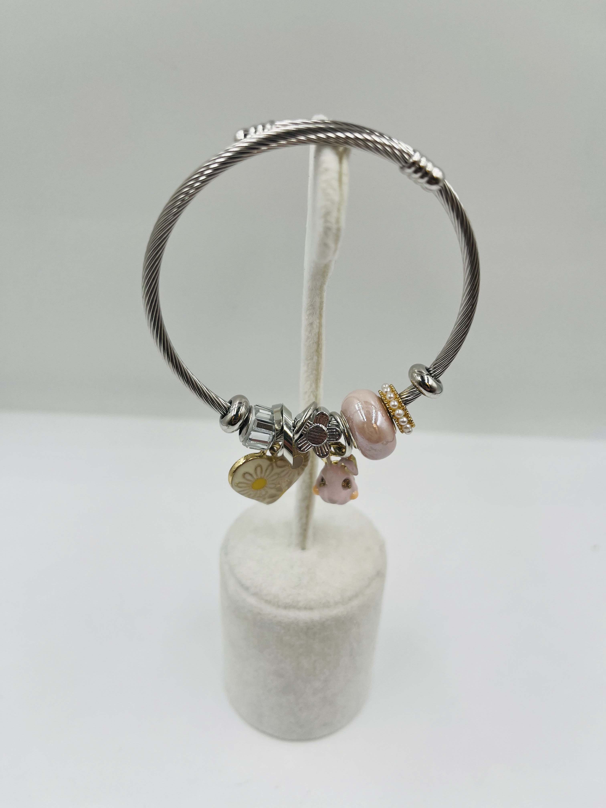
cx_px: 303
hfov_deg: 53.1
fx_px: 607
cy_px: 404
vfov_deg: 67.3
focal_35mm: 26
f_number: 1.6
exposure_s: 1/1225
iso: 50
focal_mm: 5.1
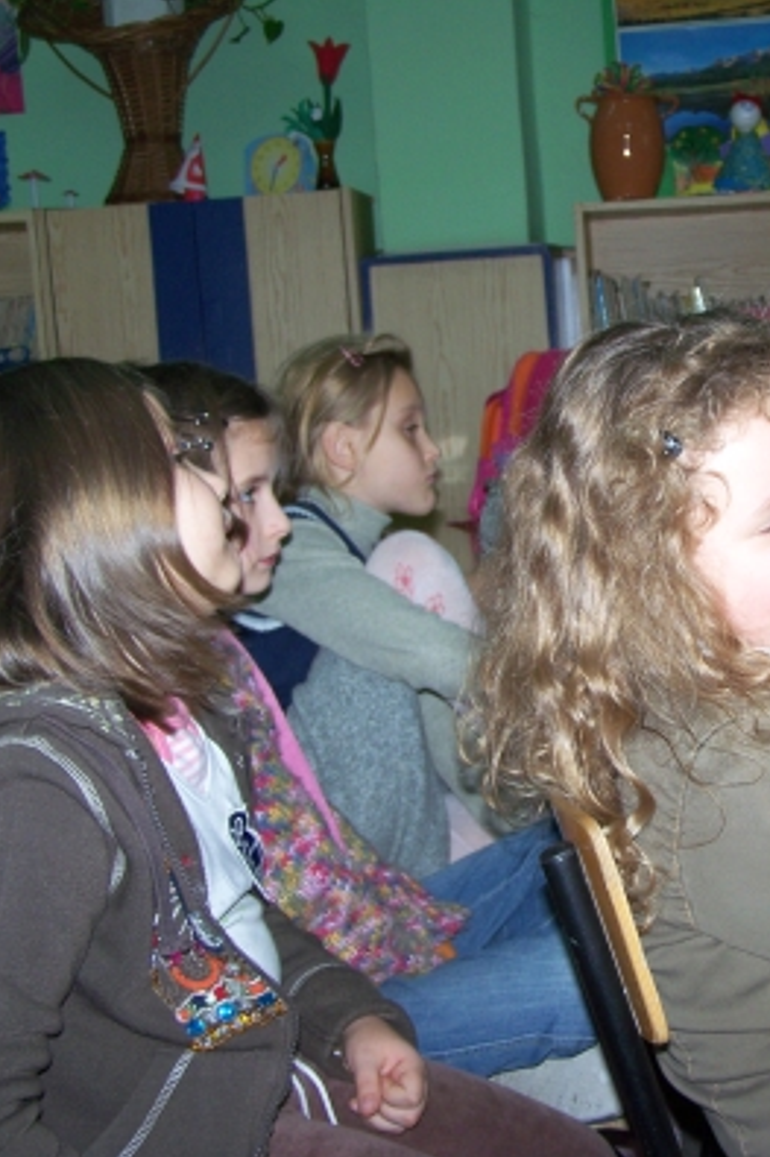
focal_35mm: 60
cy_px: 578
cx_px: 723
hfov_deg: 22.0
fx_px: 1927
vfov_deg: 33.4
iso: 80
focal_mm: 7.1
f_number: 2.9
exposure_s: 1/60
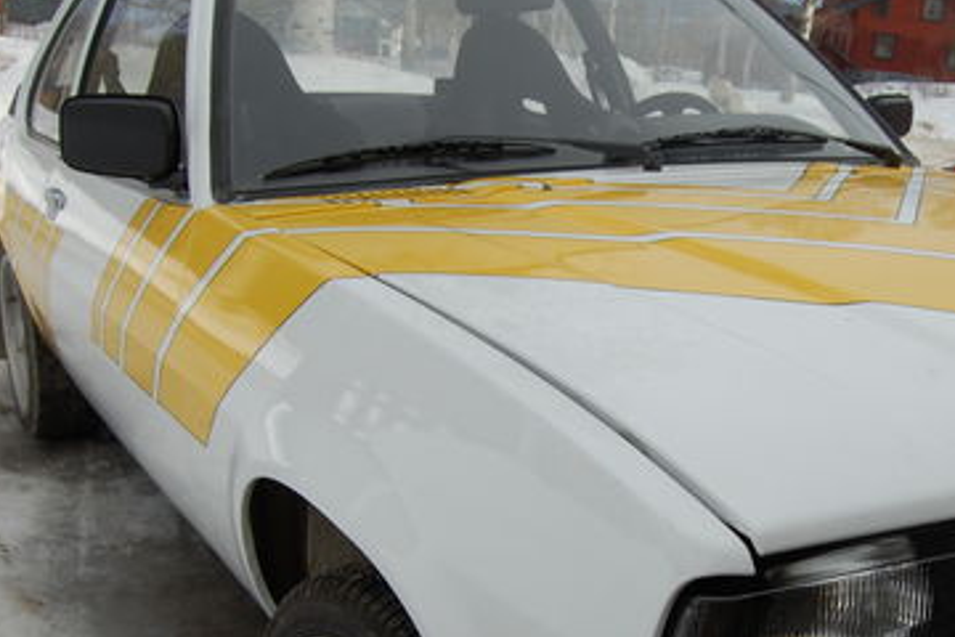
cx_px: 700
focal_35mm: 48
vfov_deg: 27.7
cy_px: 467
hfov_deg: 40.1
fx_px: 1273
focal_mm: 18
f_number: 8
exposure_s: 1/250
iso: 200
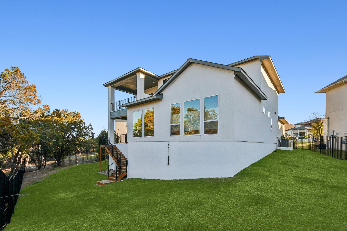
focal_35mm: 15
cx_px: 174
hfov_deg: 100.4
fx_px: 145
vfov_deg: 77.3
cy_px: 116
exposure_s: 1/320
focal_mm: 10
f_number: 8
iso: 400
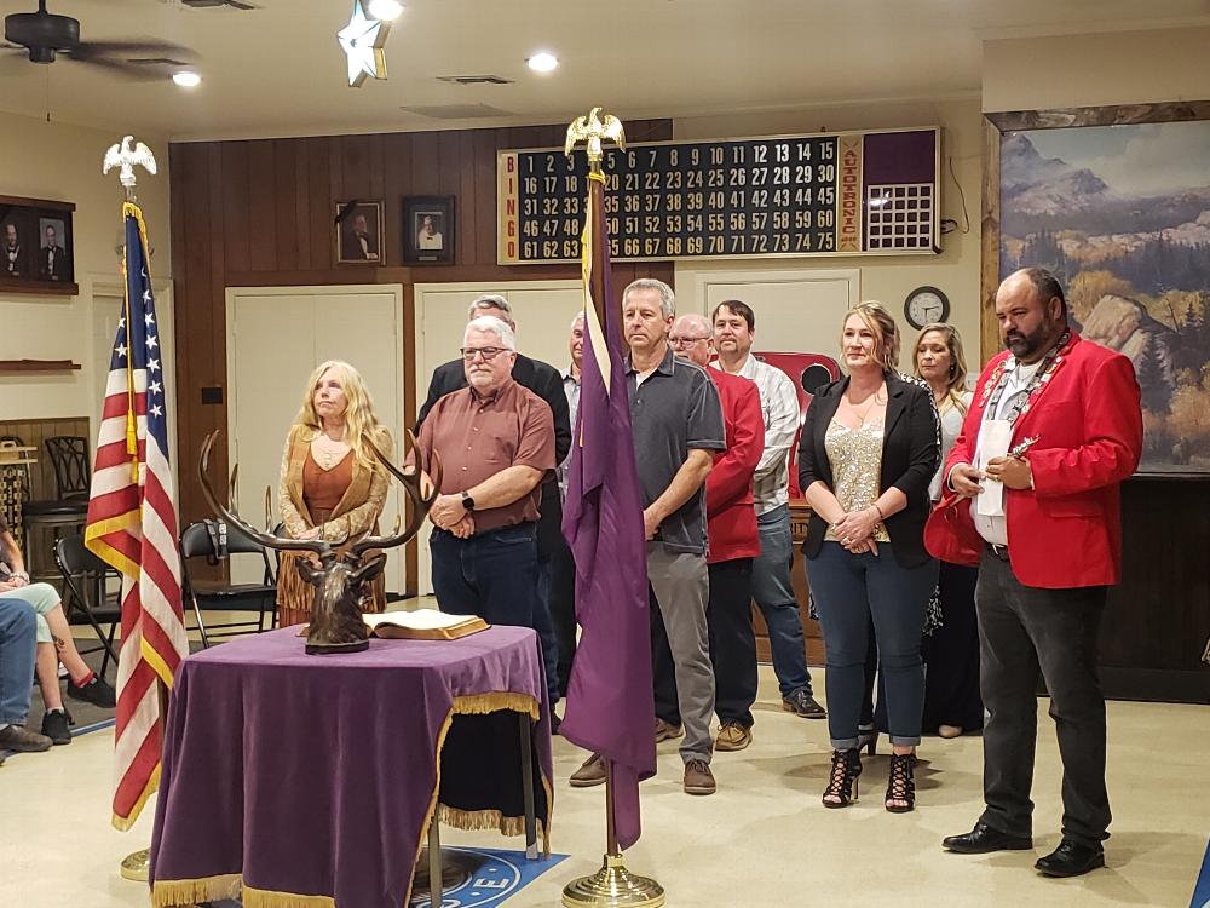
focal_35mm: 26
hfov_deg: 67.3
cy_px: 454
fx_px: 909
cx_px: 605
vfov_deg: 53.1
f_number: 1.5
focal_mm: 4.3
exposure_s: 1/30
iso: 250
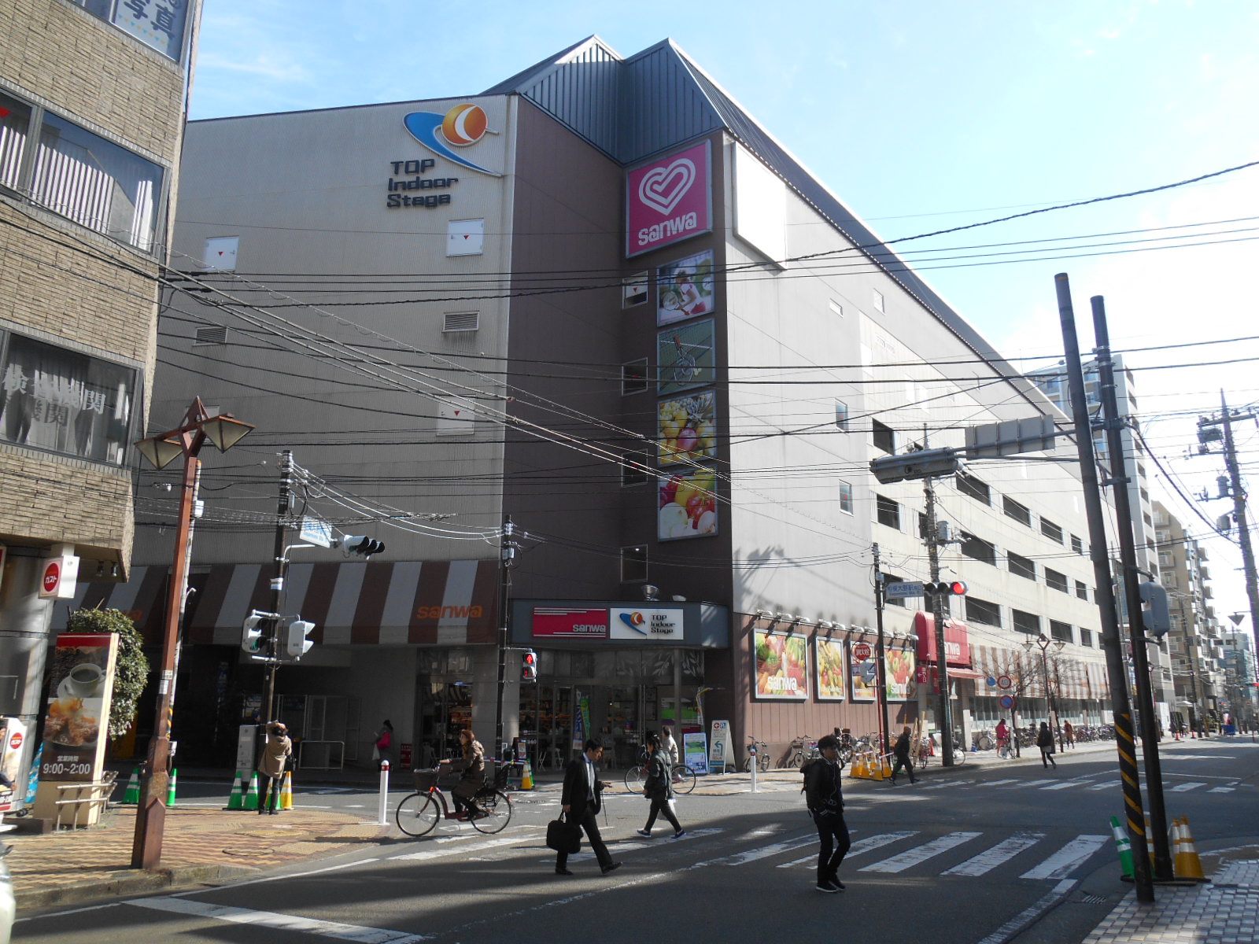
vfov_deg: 53.1
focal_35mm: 26
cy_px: 472
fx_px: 946
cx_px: 630
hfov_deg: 67.3
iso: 80
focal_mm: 4.7
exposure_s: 1/400
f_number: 3.4
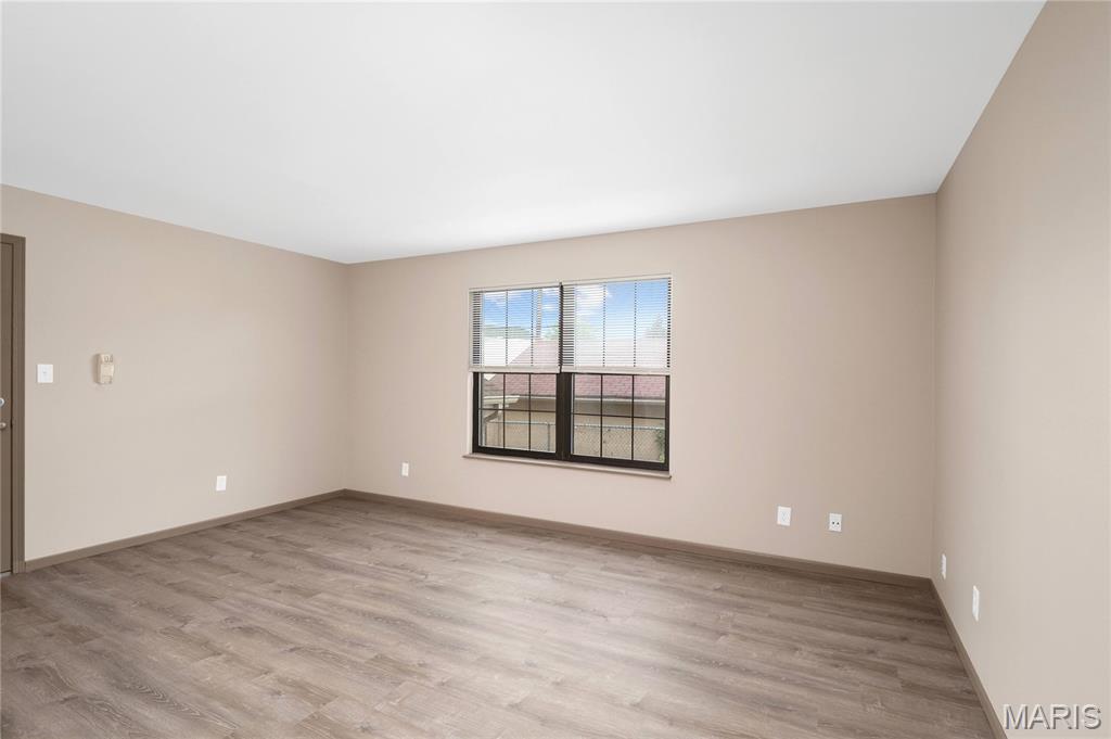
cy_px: 370
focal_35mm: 16
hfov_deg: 96.8
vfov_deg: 73.7
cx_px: 556
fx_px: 493
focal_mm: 8
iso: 400
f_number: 7.1
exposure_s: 1/15
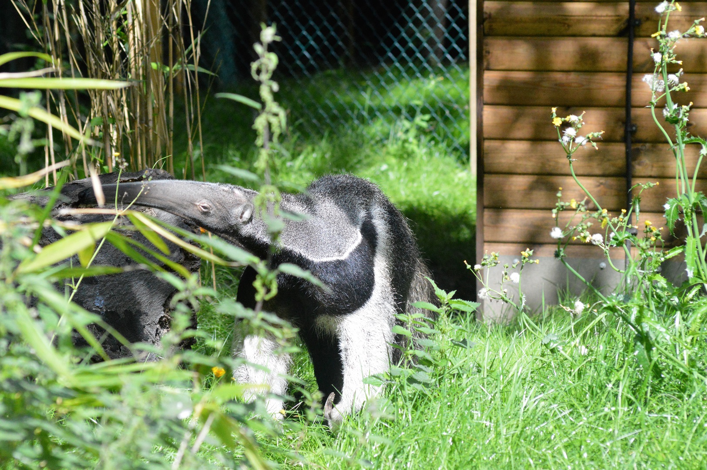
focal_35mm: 202
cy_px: 235
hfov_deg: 10.2
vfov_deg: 6.8
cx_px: 354
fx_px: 3974
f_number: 8
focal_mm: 135
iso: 3200
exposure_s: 1/3200
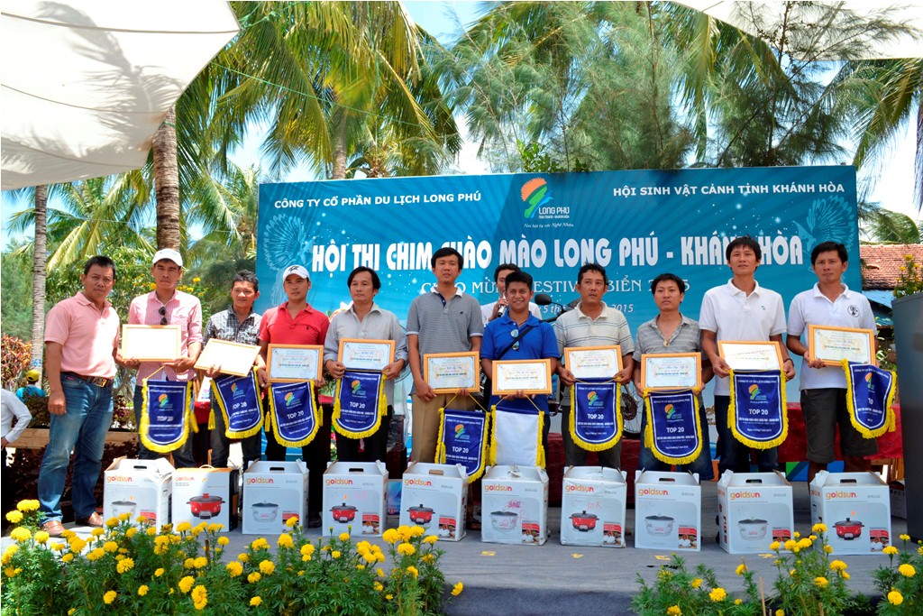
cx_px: 462
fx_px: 692
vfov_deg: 47.9
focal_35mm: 27
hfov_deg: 67.4
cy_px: 308
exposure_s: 1/30
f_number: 10
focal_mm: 18
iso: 100
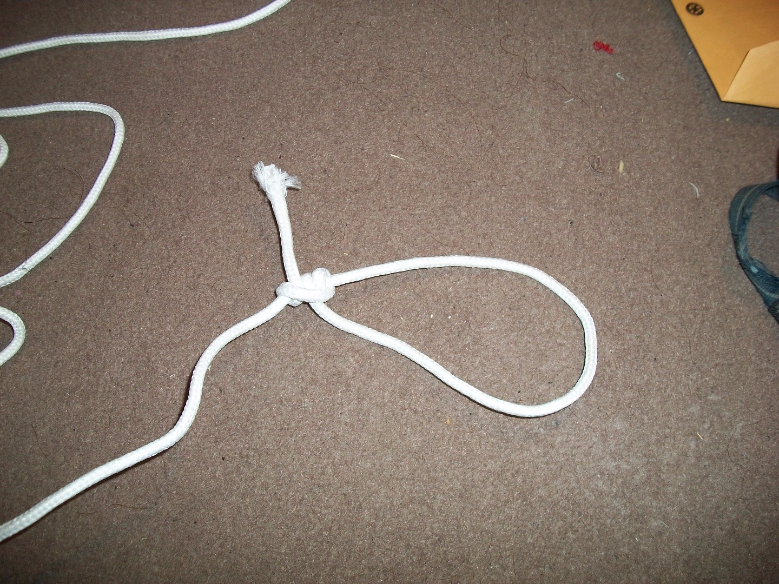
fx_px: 720
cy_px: 292
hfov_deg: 56.8
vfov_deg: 44.2
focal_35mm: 32
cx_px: 390
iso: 80
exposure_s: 1/30
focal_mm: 5.7
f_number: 2.9
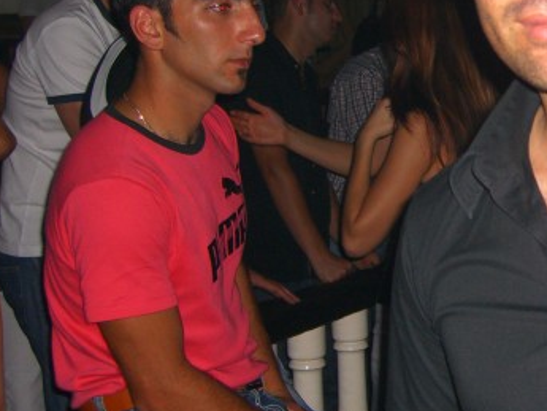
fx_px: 1391
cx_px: 572
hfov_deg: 21.3
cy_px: 162
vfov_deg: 16.8
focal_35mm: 88
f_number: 2.8
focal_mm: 7.9
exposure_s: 1/60
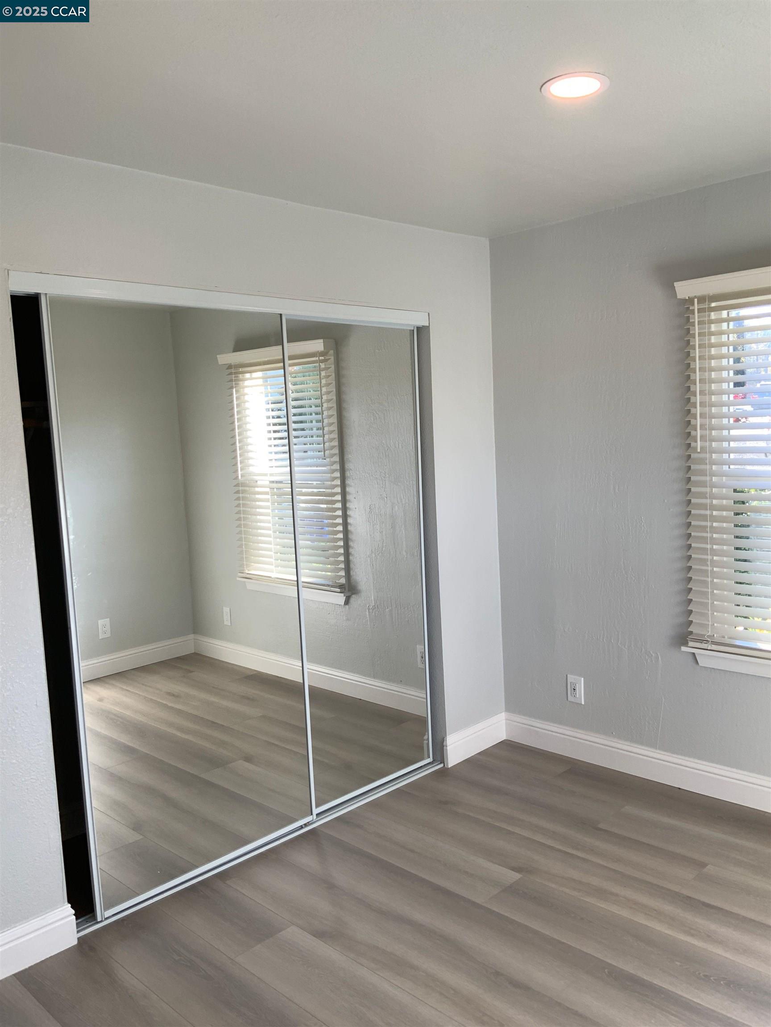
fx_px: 861
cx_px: 386
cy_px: 514
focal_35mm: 29
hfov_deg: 48.2
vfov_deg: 61.7
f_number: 1.8
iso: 20
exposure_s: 1/120
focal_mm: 3
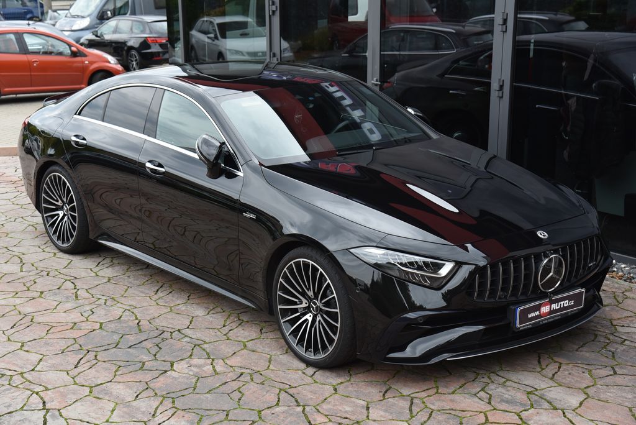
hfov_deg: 34.5
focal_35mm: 58
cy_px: 212
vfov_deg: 23.4
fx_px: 1025
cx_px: 318
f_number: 5.6
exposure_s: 1/125
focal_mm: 58
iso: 500
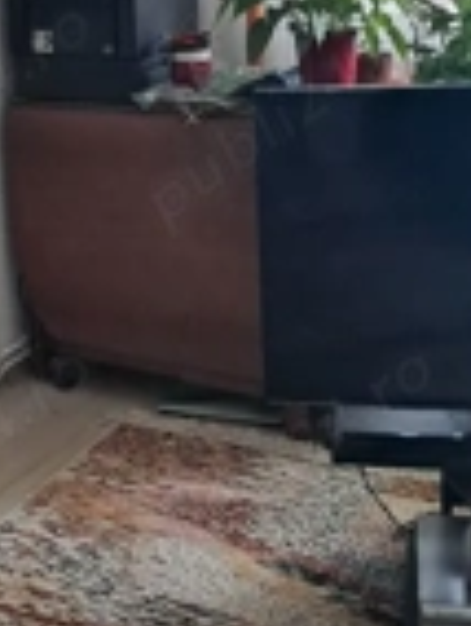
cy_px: 168
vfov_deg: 25.4
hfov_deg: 19.1
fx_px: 1375
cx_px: 35
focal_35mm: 76
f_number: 1.8
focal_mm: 4
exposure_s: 1/30
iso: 500
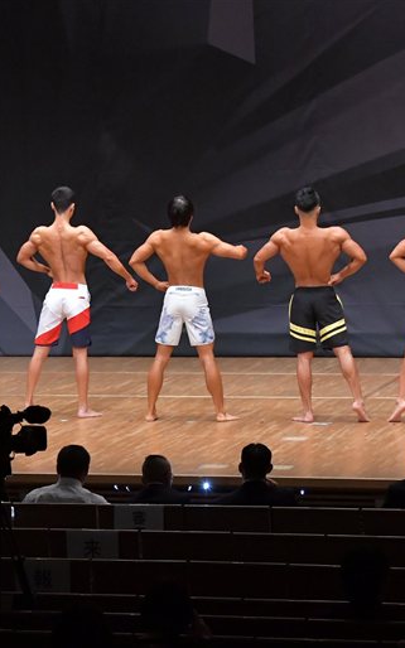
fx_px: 2933
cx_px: 117
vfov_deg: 12.6
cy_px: 324
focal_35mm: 166
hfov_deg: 7.9
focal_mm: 72
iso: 6400
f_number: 5.6
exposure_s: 1/400
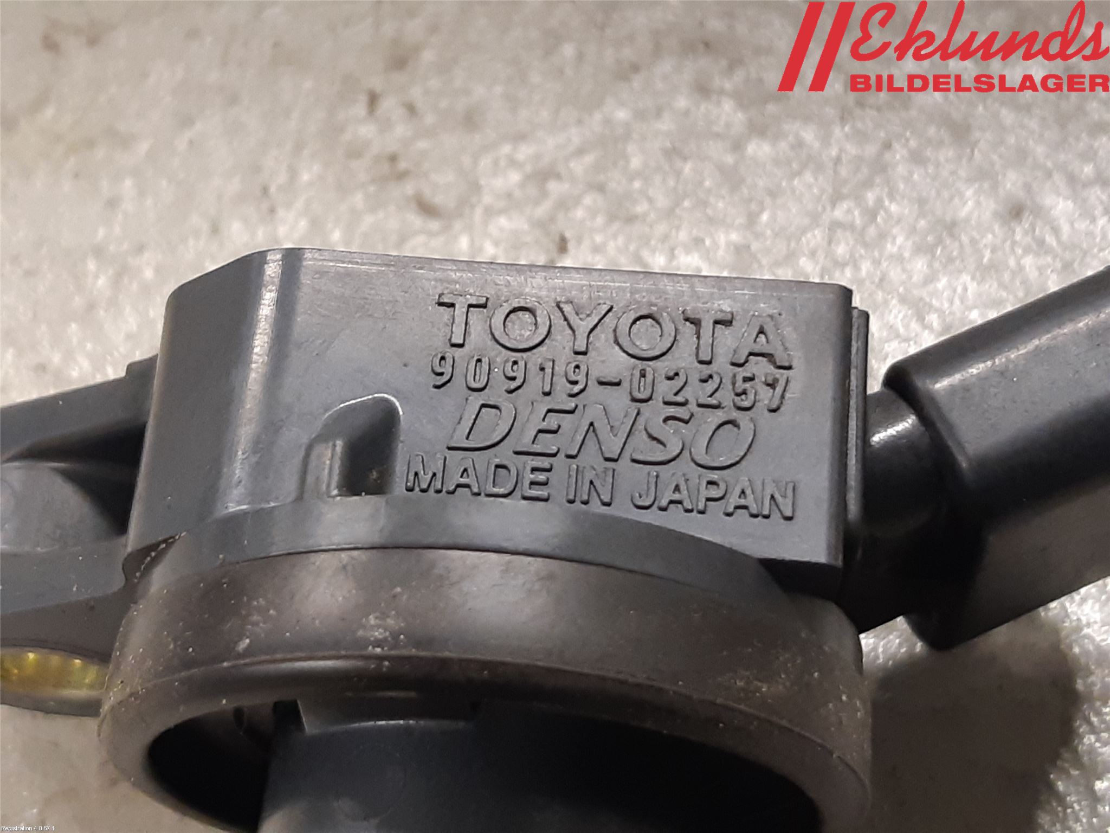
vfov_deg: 53.1
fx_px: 834
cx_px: 555
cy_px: 416
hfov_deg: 67.3
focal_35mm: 26
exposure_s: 1/50
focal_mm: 3.93
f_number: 1.7
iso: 160
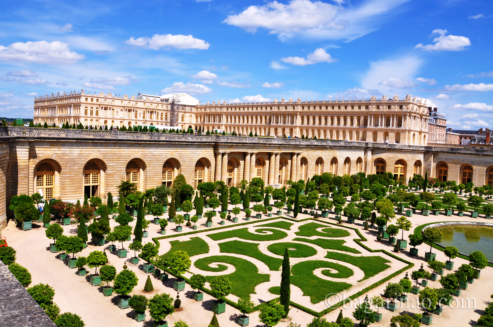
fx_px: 369
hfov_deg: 67.4
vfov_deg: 47.8
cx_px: 246
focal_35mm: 27
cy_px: 164
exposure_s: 1/320
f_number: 10
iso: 200
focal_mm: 18
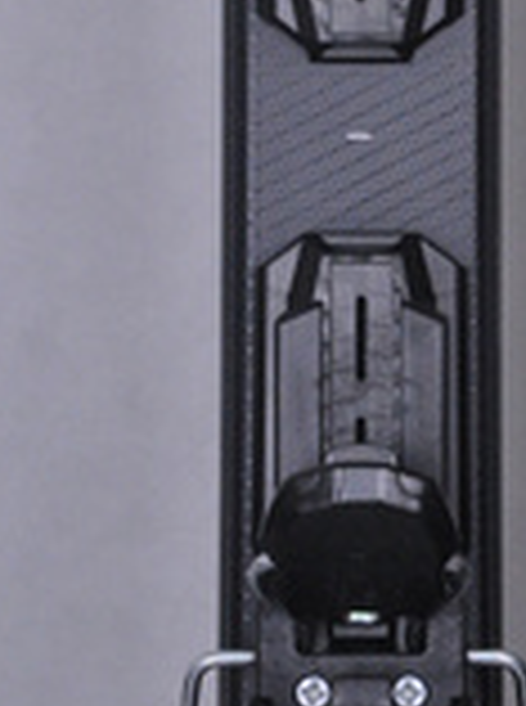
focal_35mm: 310
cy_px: 162
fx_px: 6314
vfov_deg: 6.4
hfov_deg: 4.8
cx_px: 573
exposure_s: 1/125
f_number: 9.5
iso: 3200
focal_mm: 75
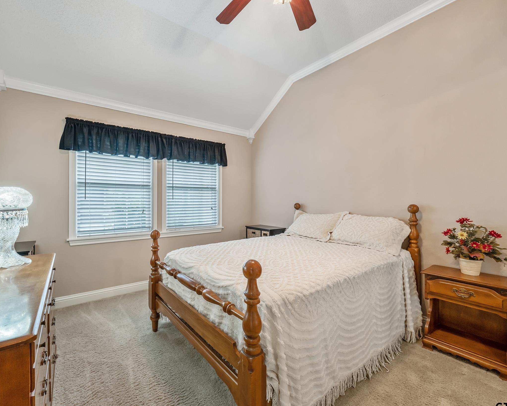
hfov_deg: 92.8
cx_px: 226
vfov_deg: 80.4
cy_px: 204
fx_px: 240
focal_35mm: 16
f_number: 8
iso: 800
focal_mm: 14
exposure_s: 1/10
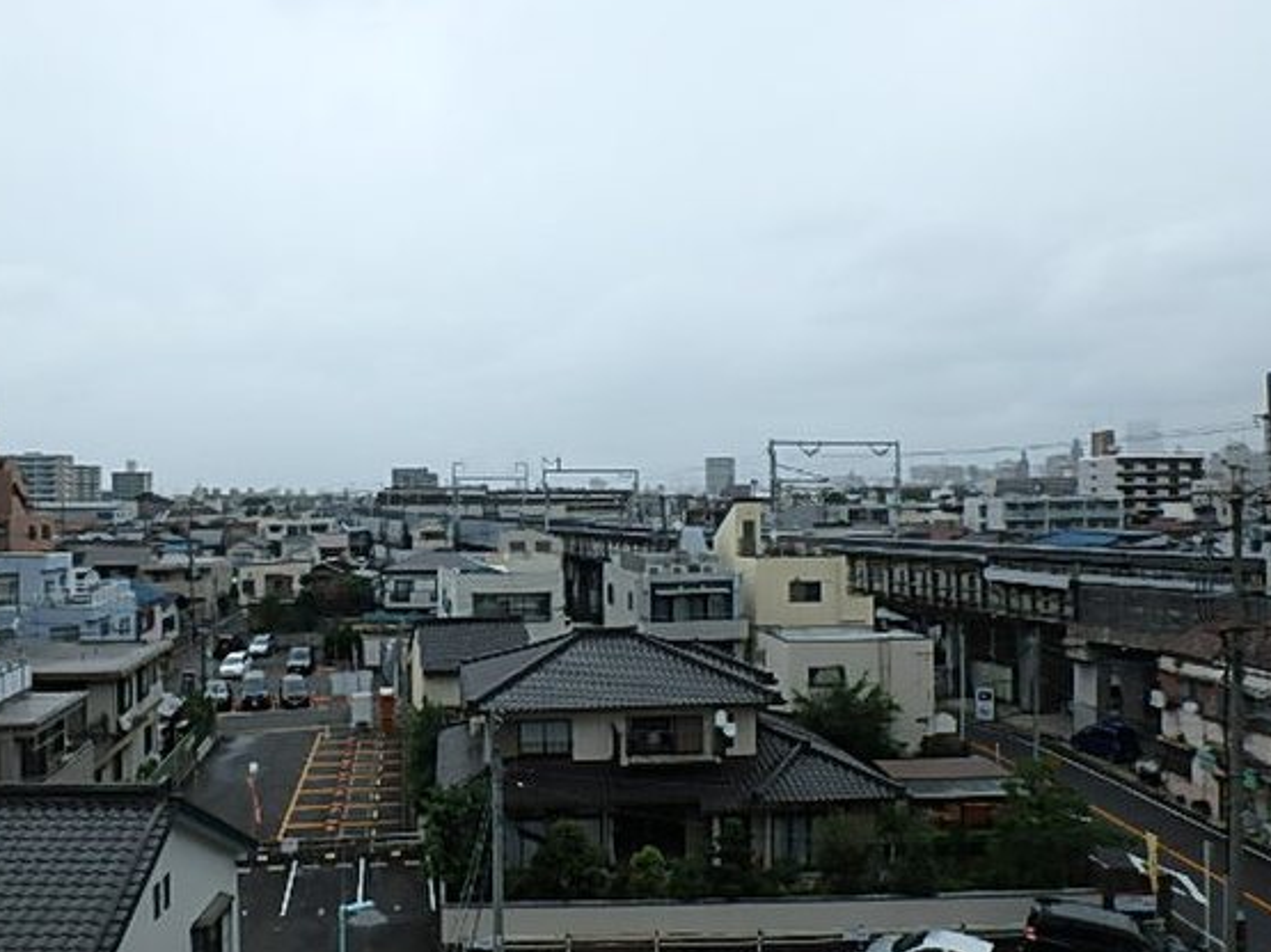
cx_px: 515
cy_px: 527
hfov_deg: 61.2
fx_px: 1065
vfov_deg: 48.1
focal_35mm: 29
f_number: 3.8
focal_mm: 4
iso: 125
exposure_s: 1/640
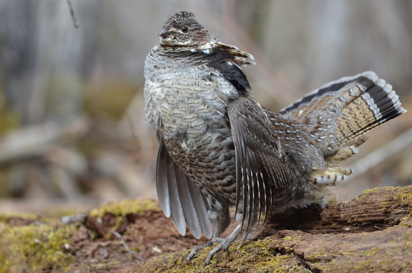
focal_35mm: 450
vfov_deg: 3.0
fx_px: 5139
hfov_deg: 4.6
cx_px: 206
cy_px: 136
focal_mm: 300
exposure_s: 1/1250
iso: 640
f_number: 5
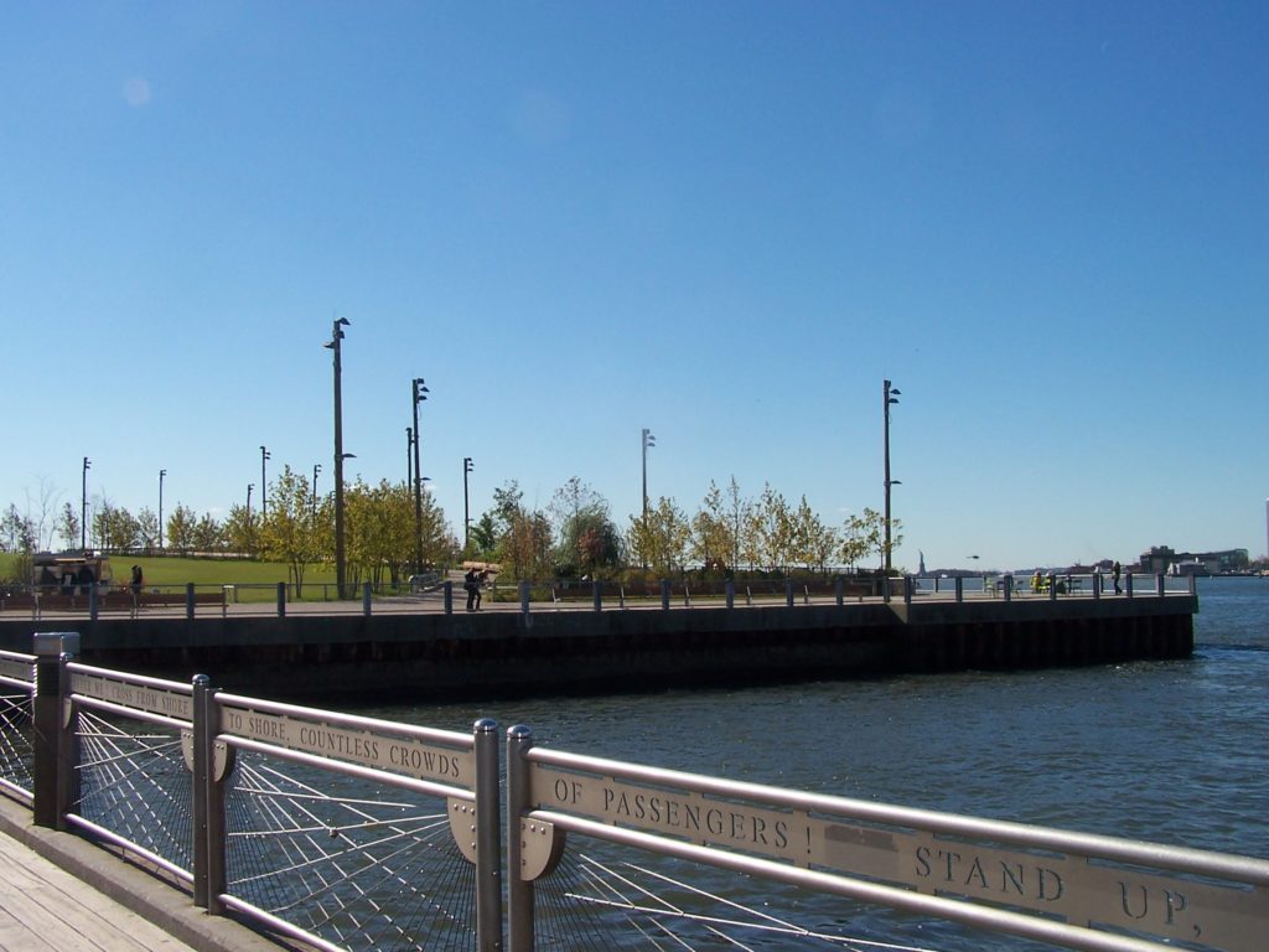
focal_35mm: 38
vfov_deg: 37.7
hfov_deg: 49.0
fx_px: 1393
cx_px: 634
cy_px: 476
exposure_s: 1/500
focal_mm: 6.3
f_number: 5.6
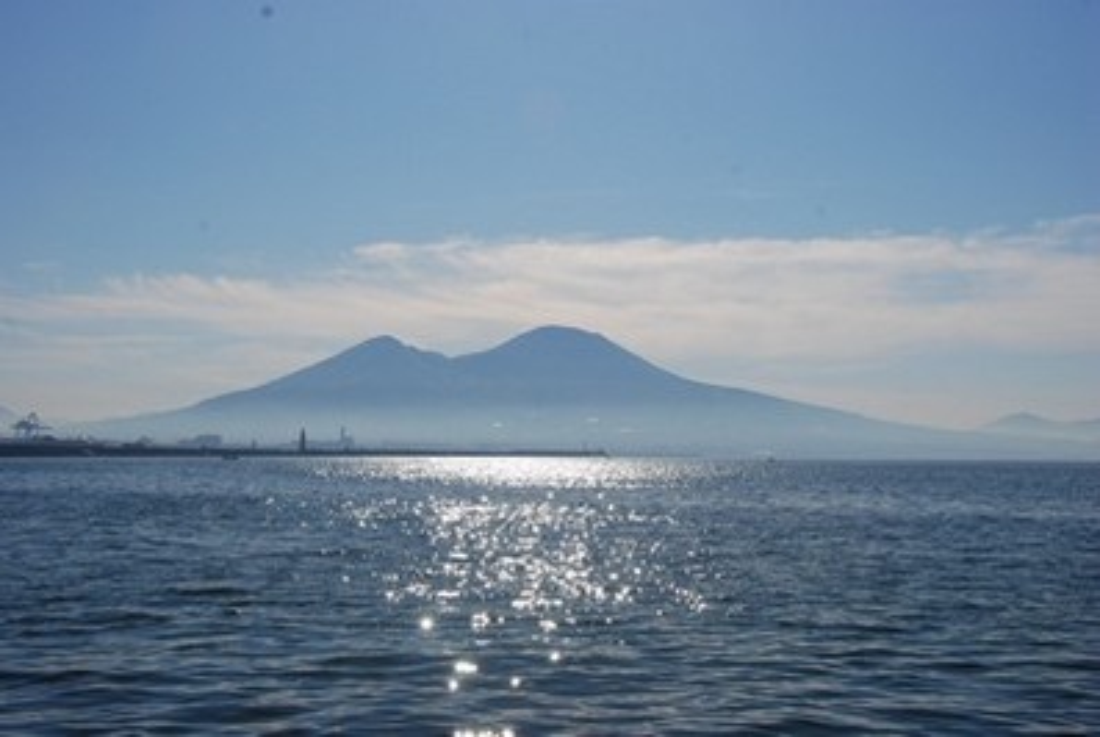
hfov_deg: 41.1
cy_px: 368
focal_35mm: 48
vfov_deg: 28.2
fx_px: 1469
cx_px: 550
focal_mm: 32
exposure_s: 1/500
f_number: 11
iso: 100
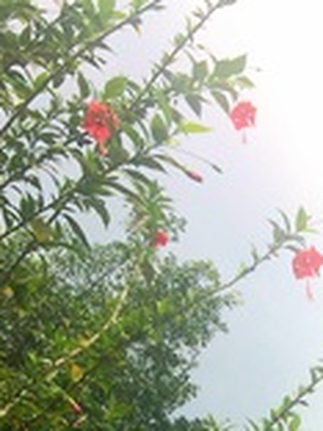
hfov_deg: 12.3
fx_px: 1418
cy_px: 836
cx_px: 494
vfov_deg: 14.6
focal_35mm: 114
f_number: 2.2
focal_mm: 4.15
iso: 32
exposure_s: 1/5000
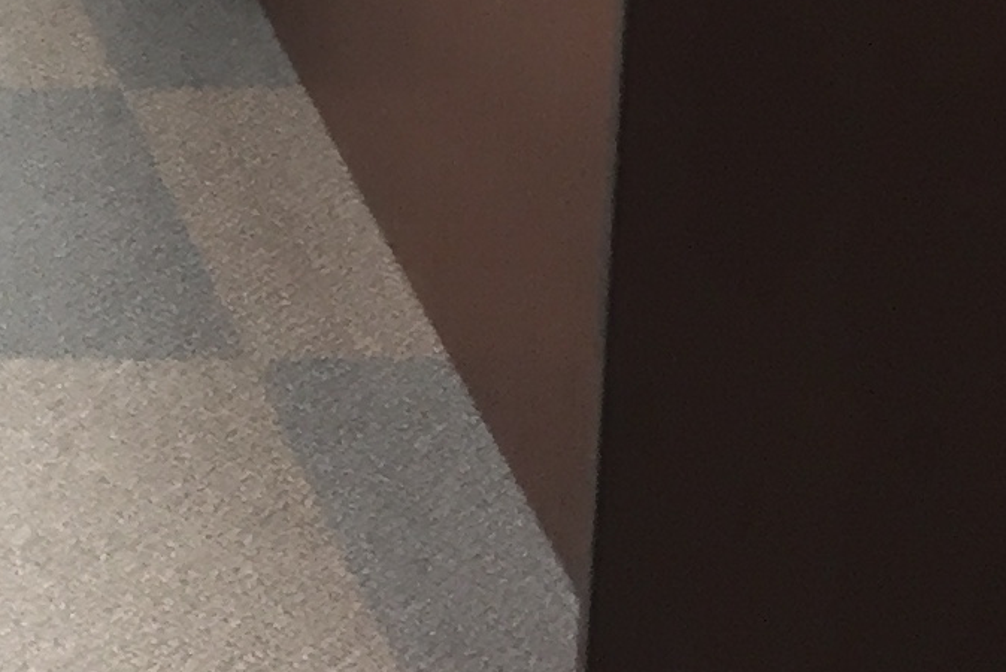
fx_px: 4081
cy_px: -883
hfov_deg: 13.0
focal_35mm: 146
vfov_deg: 8.6
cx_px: -651
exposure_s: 1/30
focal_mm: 4.15
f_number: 2.2
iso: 32
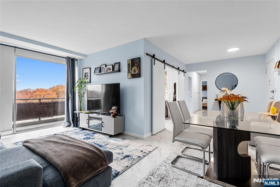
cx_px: 140
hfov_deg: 96.7
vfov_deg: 73.8
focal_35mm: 16
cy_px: 94
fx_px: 124
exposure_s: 2
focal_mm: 16
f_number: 22
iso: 500
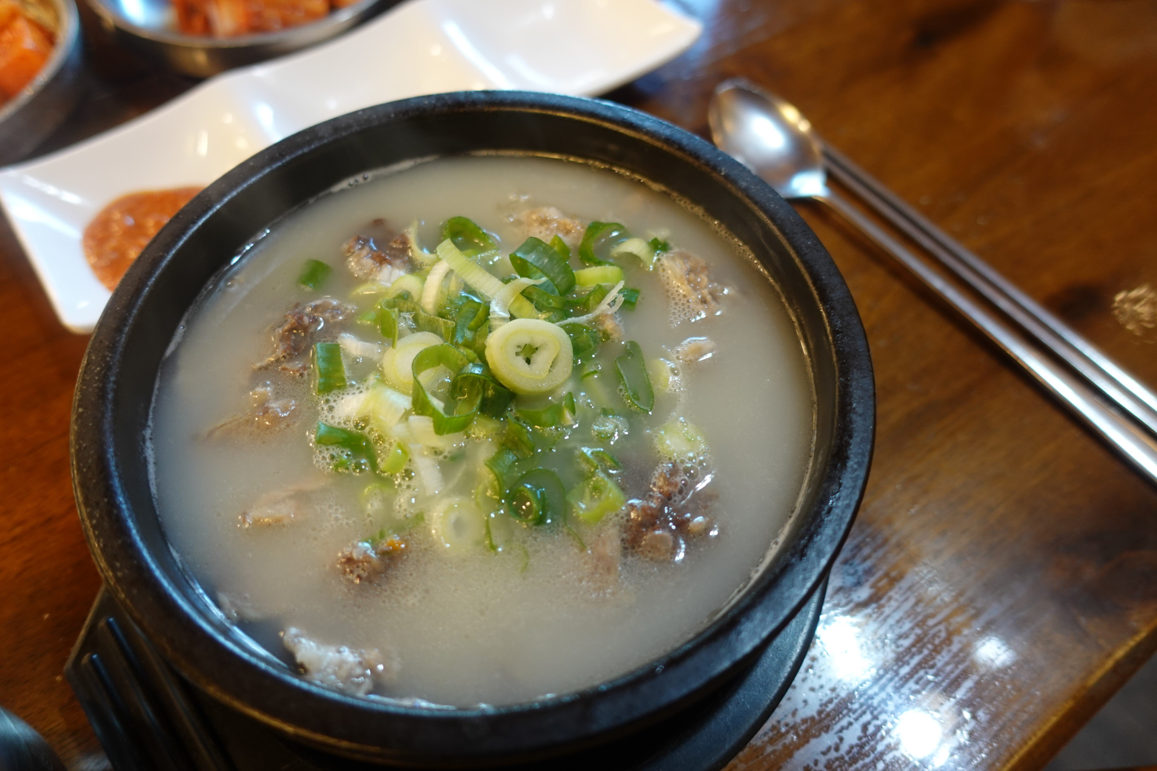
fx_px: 771
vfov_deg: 53.1
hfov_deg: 73.7
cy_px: 386
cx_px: 578
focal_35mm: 24
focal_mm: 8.8
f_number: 1.8
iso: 200
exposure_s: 1/30
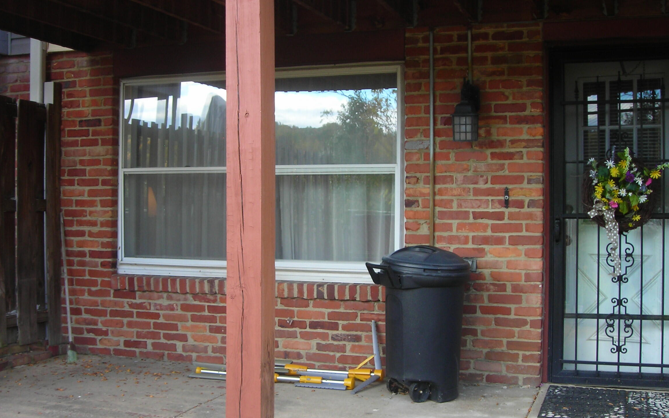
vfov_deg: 28.6
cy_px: 202
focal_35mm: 45
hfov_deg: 44.4
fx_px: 820
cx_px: 329
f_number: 3.2
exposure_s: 1/36.3
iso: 50
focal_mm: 6.3
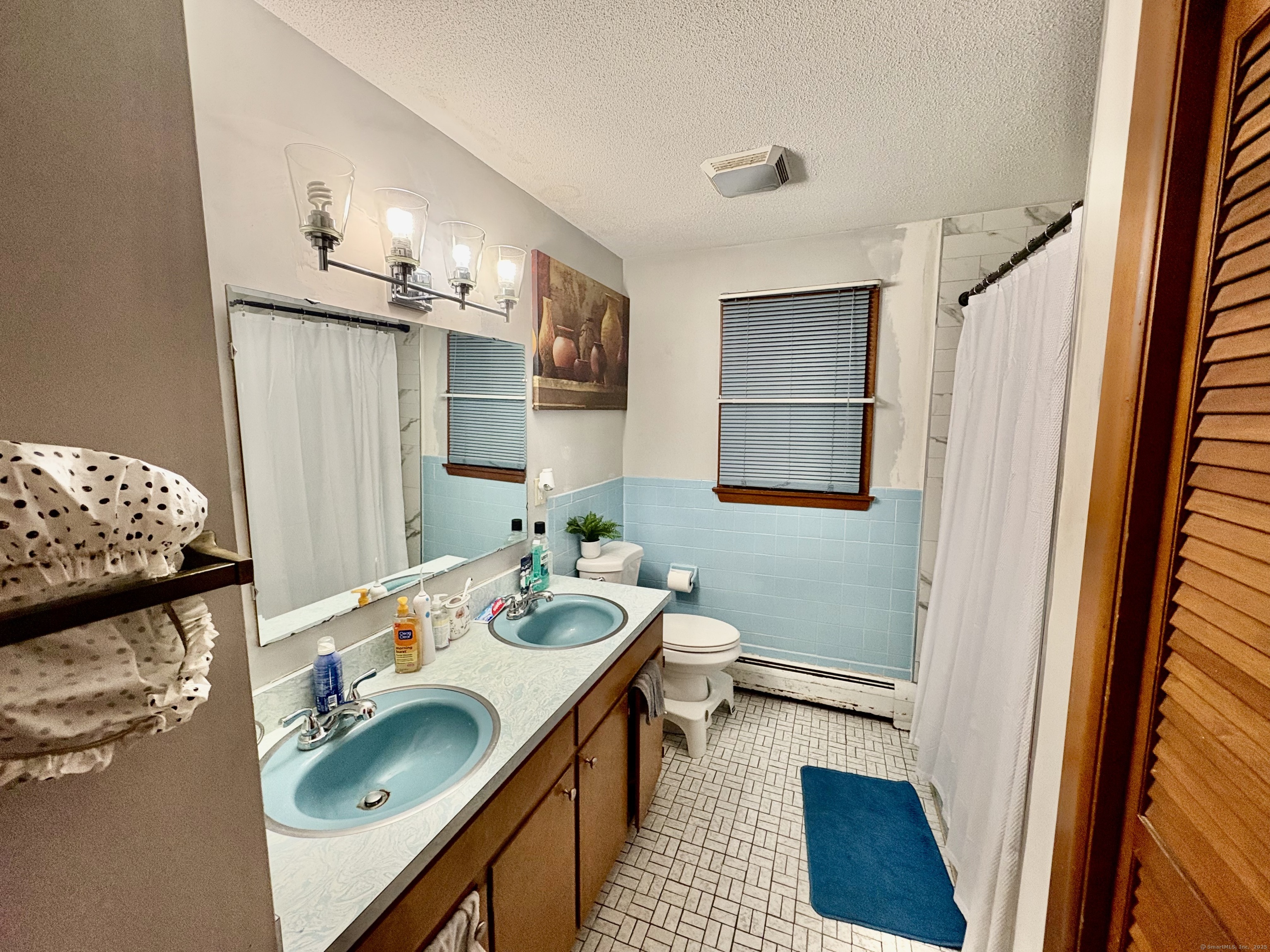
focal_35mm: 14
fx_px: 514
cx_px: 635
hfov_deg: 102.1
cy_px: 476
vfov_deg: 85.7
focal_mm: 2.22
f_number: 2.2
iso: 400
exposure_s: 1/120
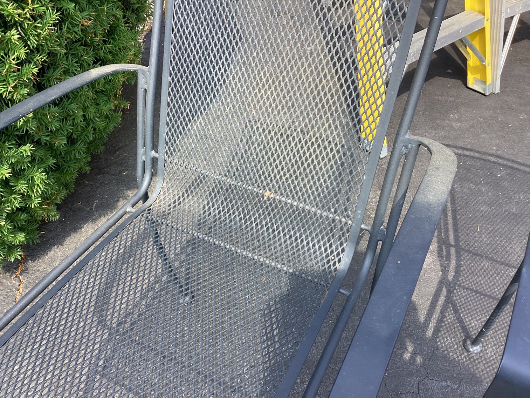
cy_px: 199
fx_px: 475
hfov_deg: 58.3
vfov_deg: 45.4
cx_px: 265
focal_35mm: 31
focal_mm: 3.3
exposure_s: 1/130
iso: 25
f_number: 2.4
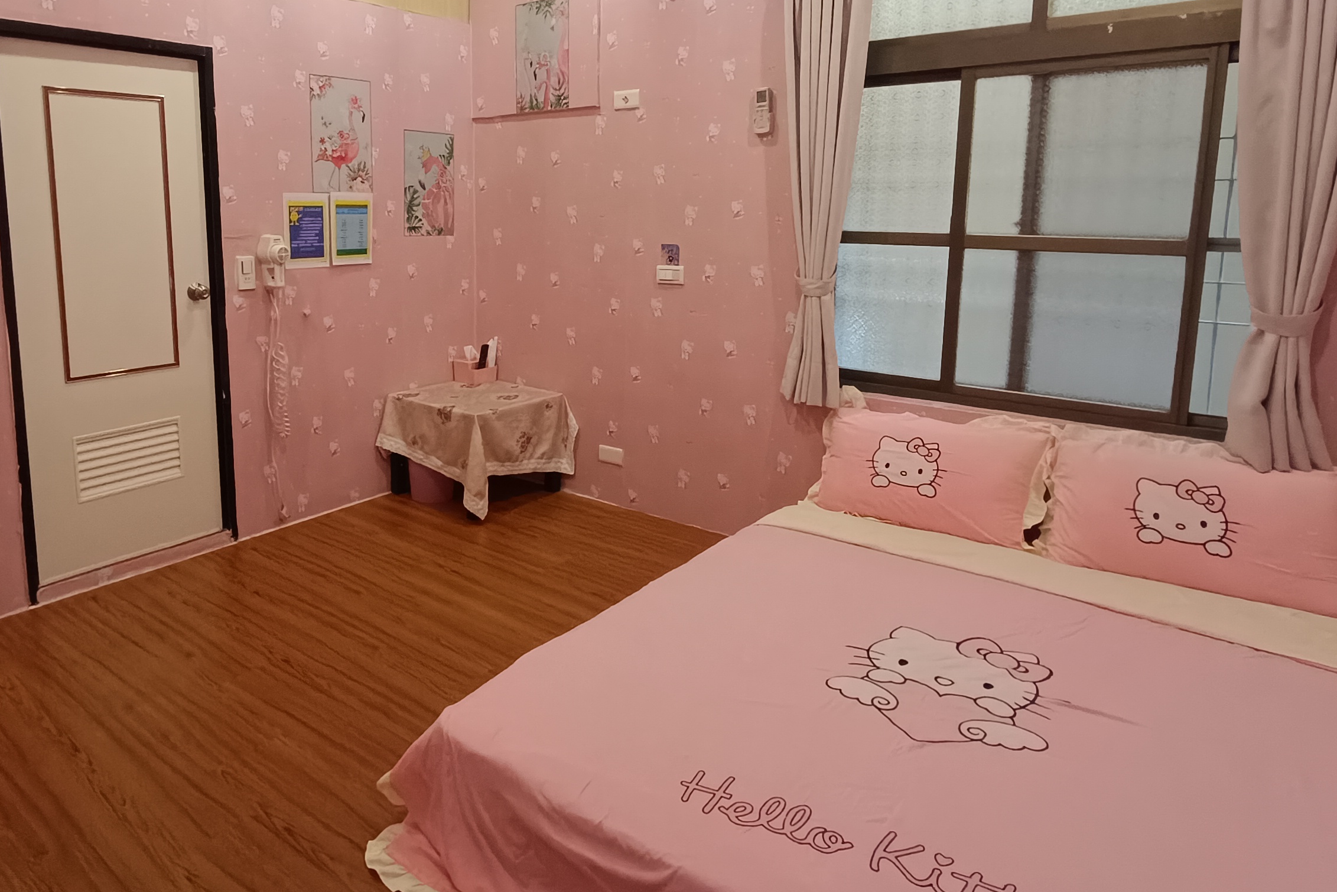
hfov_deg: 72.9
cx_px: 534
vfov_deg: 52.5
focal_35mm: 24
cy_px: 325
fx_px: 891
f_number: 2.2
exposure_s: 1/60
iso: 878
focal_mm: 1.66
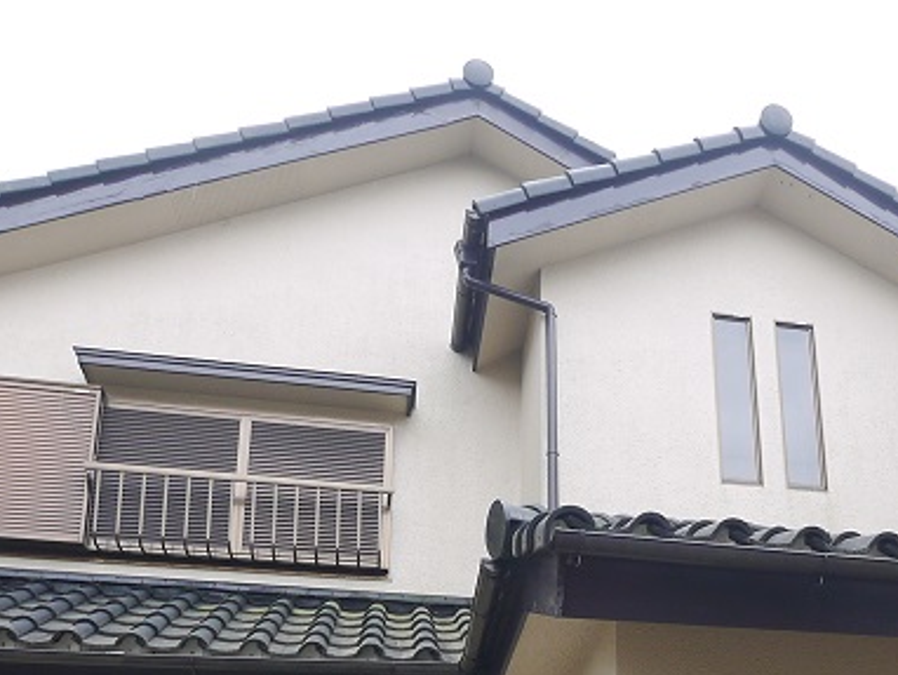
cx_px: 632
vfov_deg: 31.3
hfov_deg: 44.7
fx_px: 1064
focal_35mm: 41
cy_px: 741
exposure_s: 1/125
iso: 160
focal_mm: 7
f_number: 5
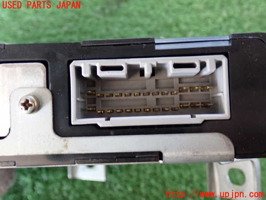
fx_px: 338
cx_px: 133
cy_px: 100
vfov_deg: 32.9
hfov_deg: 42.9
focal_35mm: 44
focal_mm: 7.84
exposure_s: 1/20
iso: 800
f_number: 2.9
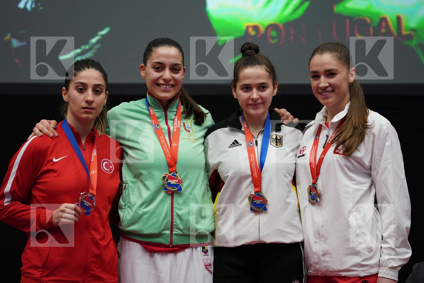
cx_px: 212
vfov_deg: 6.9
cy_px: 142
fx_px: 2355
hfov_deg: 10.3
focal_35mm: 200
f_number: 2.8
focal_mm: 200
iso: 2000
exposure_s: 1/1000
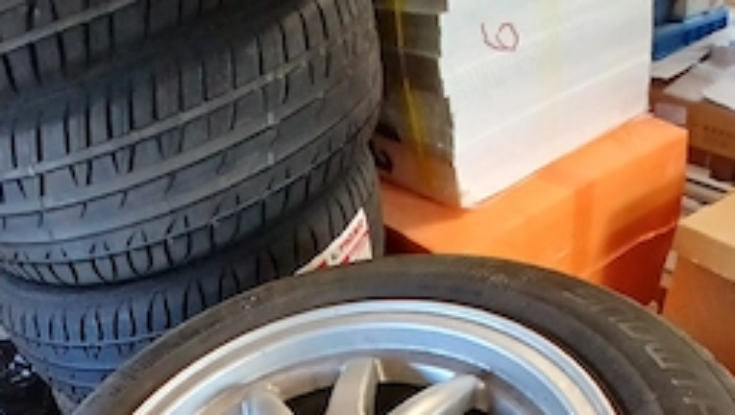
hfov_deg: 65.8
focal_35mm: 29
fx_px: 566
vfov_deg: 30.5
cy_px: 556
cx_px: 326
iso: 200
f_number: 2.2
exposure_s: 1/33.3
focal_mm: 1.4
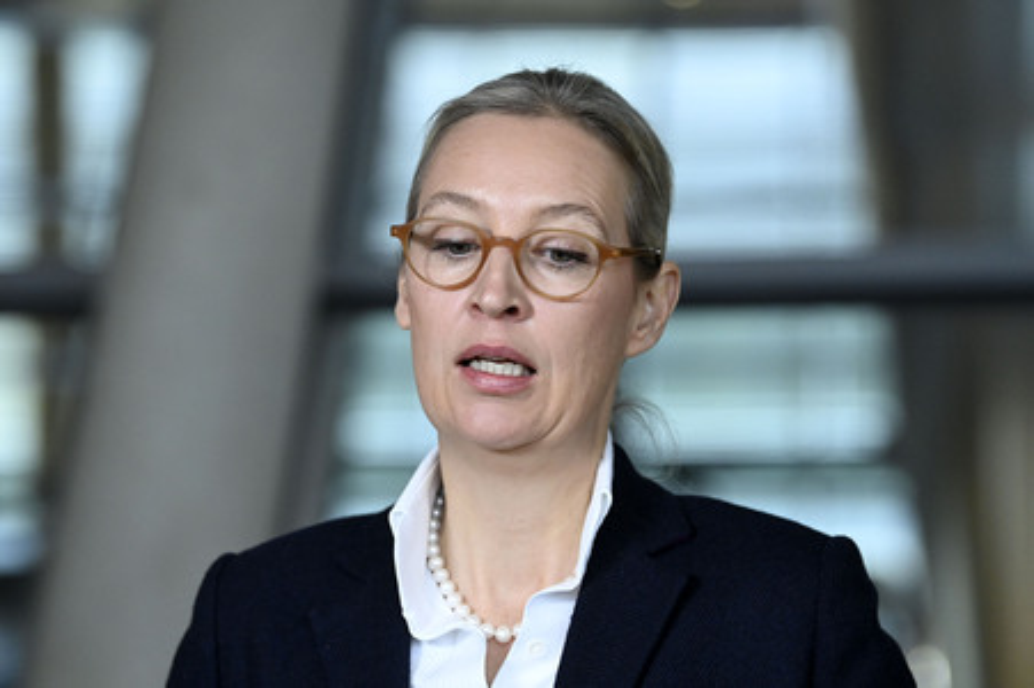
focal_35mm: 140
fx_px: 4018
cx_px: 517
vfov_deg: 9.8
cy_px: 344
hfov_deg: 14.7
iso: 8000
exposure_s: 1/400
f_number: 4
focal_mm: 140
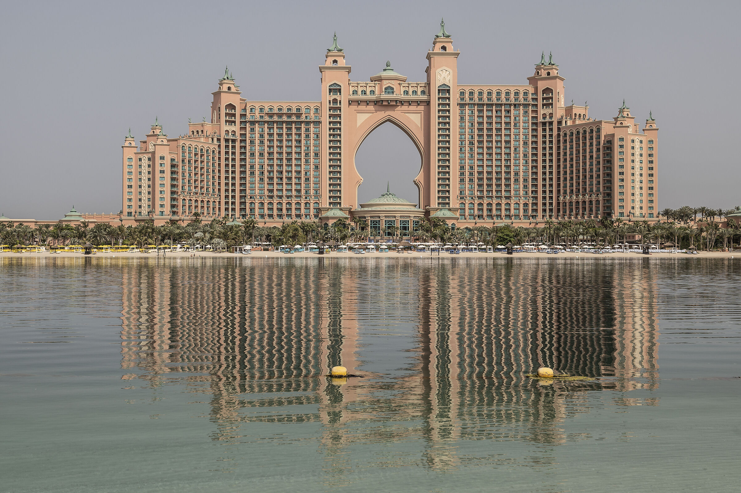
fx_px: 987
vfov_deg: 28.0
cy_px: 246
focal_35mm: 48
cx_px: 370
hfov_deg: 41.1
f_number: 8
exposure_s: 1/400
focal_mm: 48
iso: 100
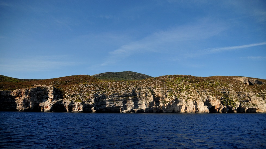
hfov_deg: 40.6
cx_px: 132
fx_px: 360
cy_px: 84
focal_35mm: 51
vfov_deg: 23.5
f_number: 2.8
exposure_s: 1/8000
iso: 250
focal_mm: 32
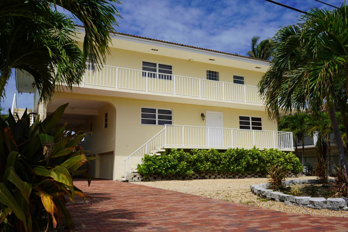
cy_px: 116
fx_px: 300
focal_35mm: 31
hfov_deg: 60.3
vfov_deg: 42.3
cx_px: 174
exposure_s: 1/1250
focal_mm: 31
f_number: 5
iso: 100
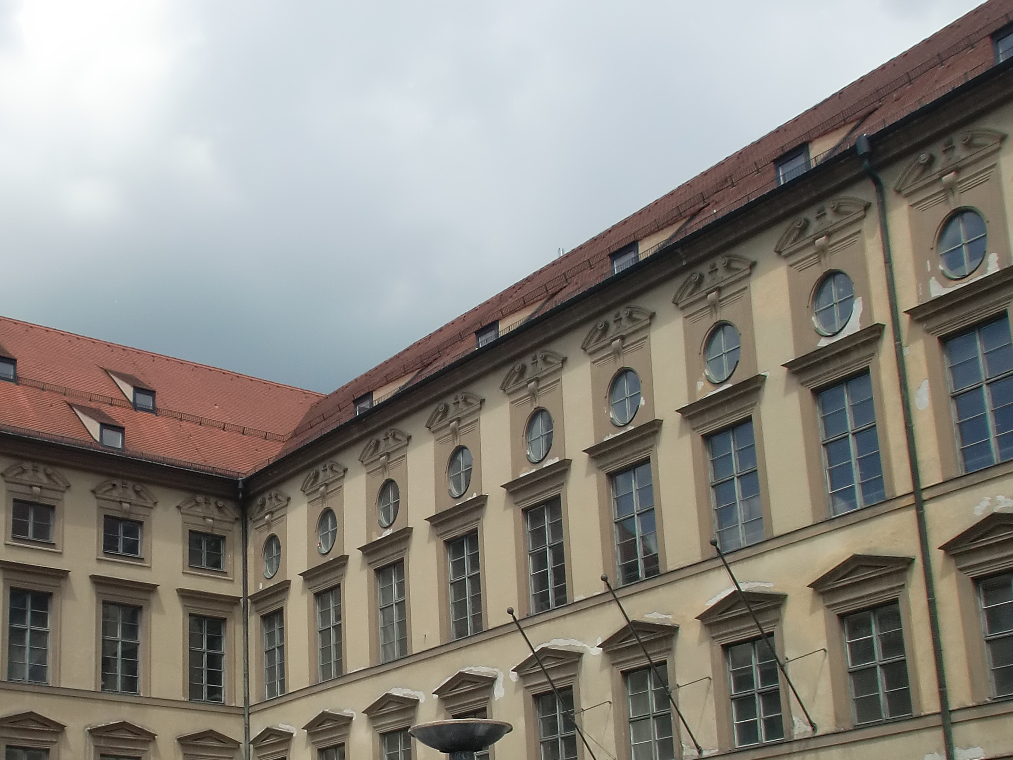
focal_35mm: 47
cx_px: 231
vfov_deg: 29.9
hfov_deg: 39.2
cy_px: 648
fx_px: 1375
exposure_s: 1/250
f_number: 7.8
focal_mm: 4.65
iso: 64
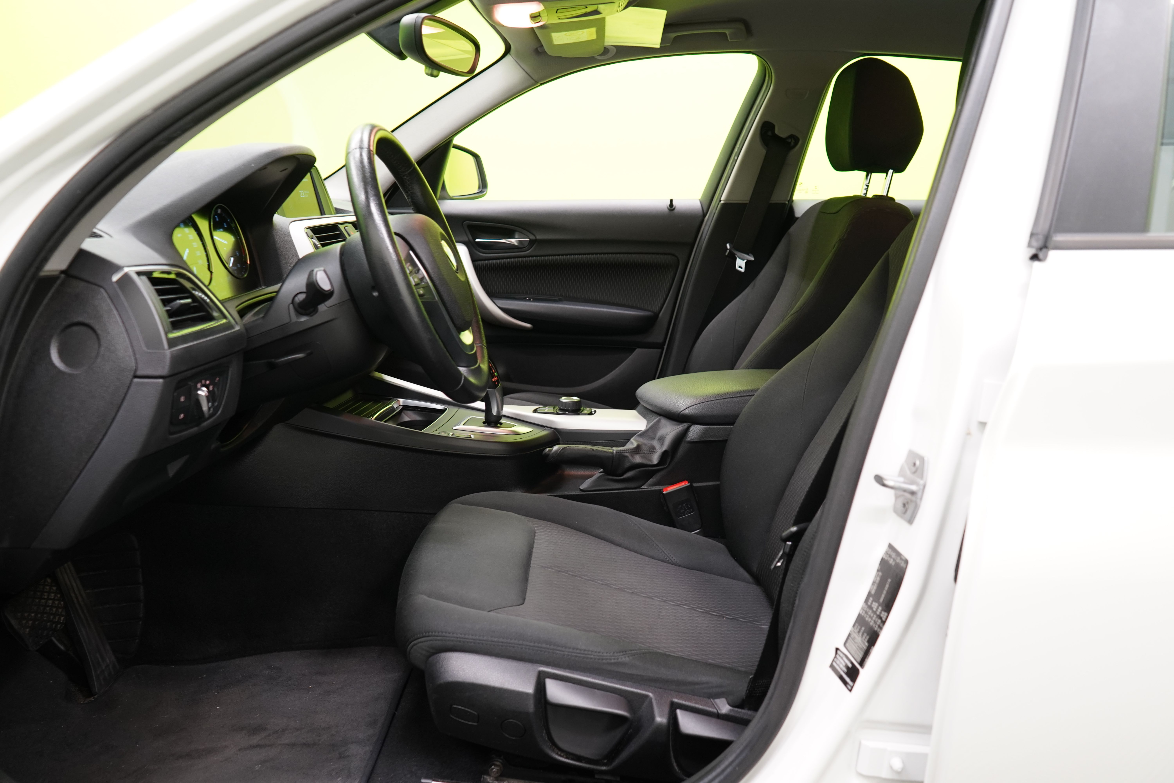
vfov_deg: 46.4
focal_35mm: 28
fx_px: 913
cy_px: 392
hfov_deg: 65.5
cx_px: 587
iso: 1250
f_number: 5
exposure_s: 1/20
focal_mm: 28
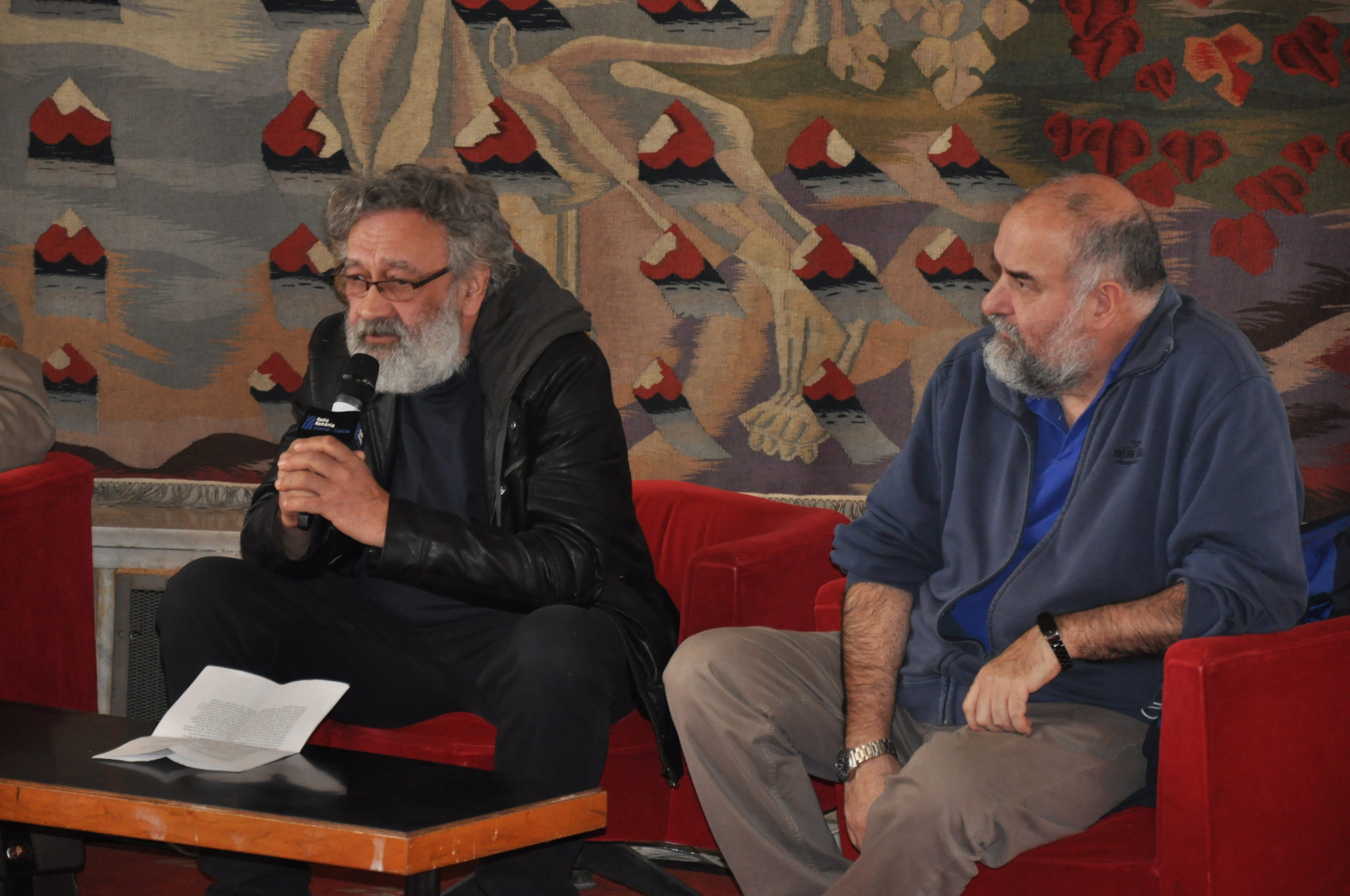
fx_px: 5899
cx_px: 675
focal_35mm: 158
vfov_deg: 8.7
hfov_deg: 13.1
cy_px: 448
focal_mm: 105
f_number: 5.6
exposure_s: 1/60
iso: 800
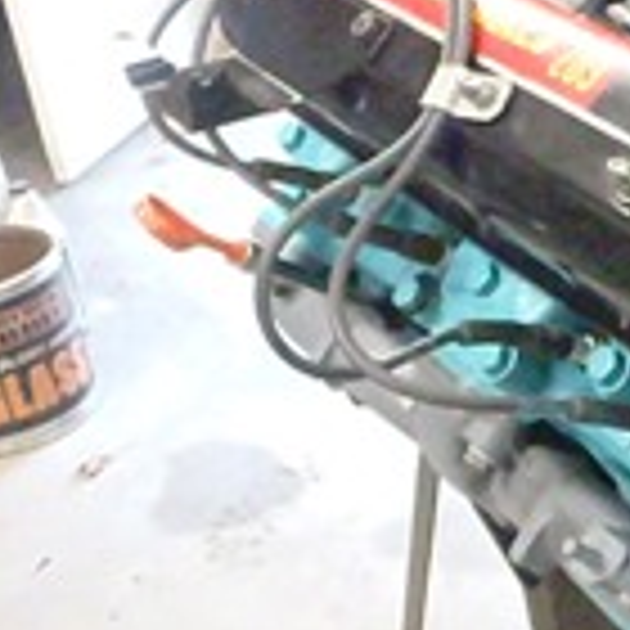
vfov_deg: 21.9
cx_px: 896
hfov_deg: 19.6
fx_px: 1627
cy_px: 261
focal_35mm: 79
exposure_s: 1/50
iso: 2500
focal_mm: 5
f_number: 3.5
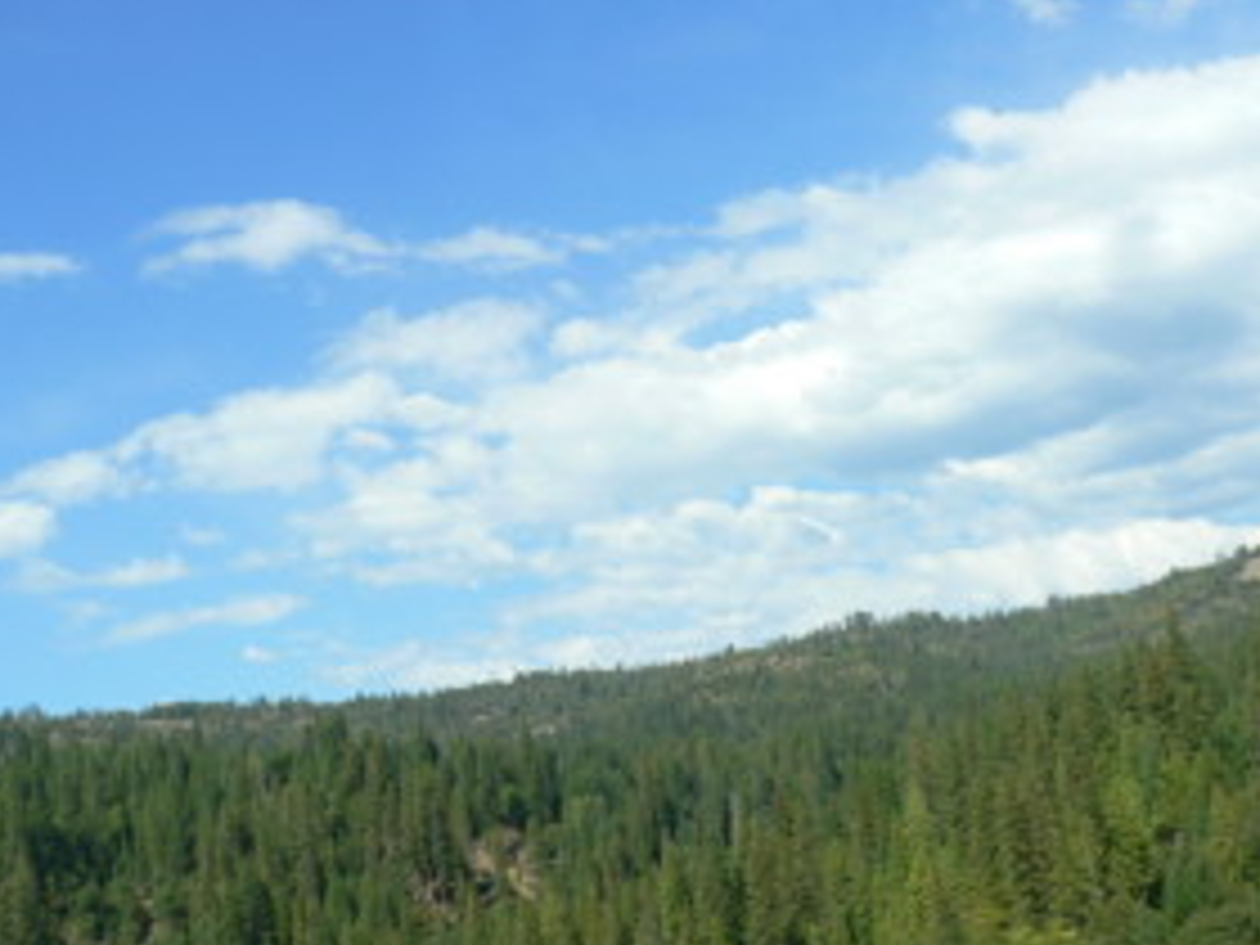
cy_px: 549
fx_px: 1820
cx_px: 513
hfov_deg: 38.1
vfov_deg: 29.1
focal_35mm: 50
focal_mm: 5.8
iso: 64
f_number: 5.6
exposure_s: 1/200
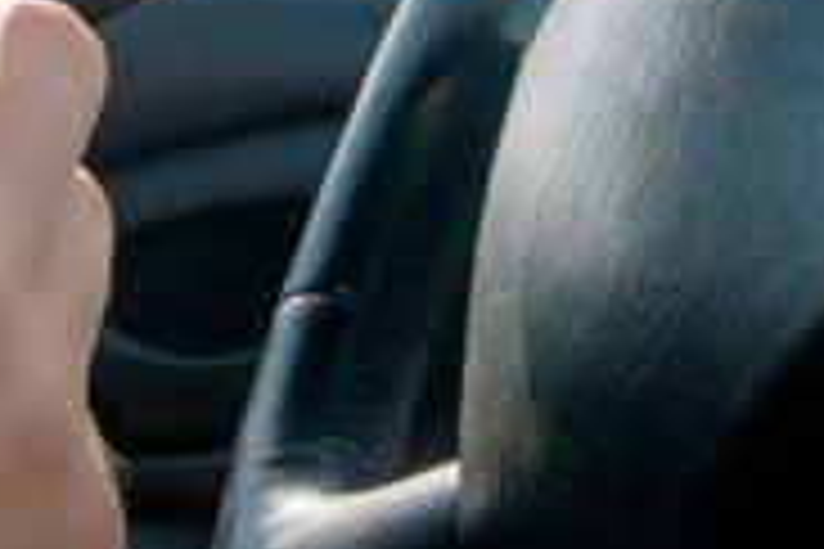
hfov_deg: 10.4
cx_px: 473
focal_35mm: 198
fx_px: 4532
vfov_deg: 6.8
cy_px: -277
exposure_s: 1/640
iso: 640
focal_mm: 50
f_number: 13
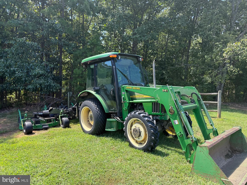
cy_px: 92
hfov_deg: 71.6
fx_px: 171
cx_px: 124
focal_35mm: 24
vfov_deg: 56.8
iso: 80
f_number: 1.78
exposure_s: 1/551
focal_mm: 6.76
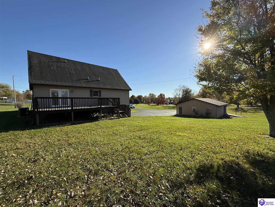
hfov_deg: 102.1
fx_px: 111
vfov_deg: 85.7
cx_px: 138
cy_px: 104
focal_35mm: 14
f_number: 2.2
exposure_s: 1/2165
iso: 50
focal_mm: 2.22
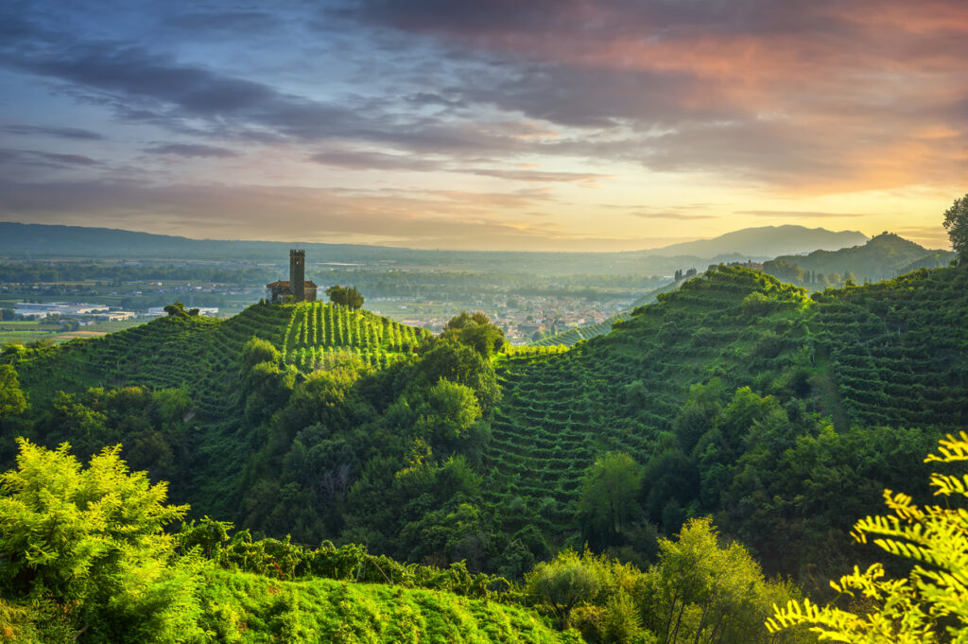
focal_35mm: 45
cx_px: 484
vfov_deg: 29.8
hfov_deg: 43.6
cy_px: 322
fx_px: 1209
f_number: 7.1
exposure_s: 1/80
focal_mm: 45
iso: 100
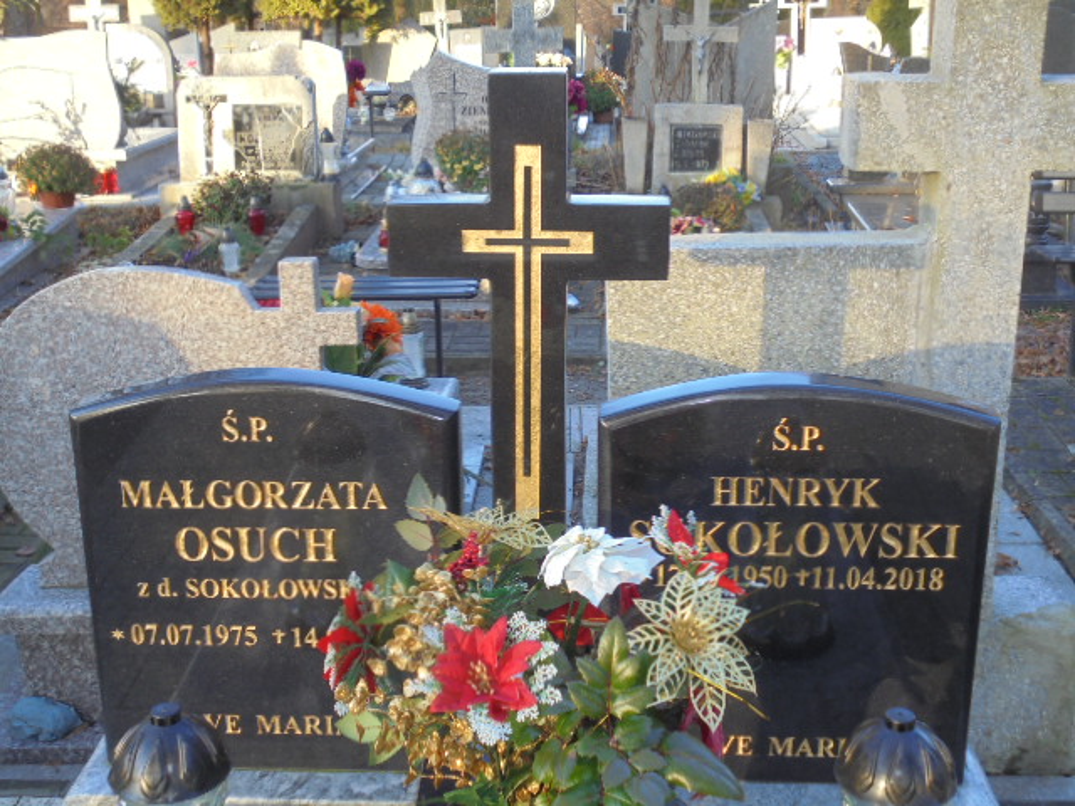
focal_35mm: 43
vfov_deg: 33.6
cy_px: 403
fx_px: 1335
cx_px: 538
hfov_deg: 43.9
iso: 100
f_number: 4.5
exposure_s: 1/40
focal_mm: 7.8
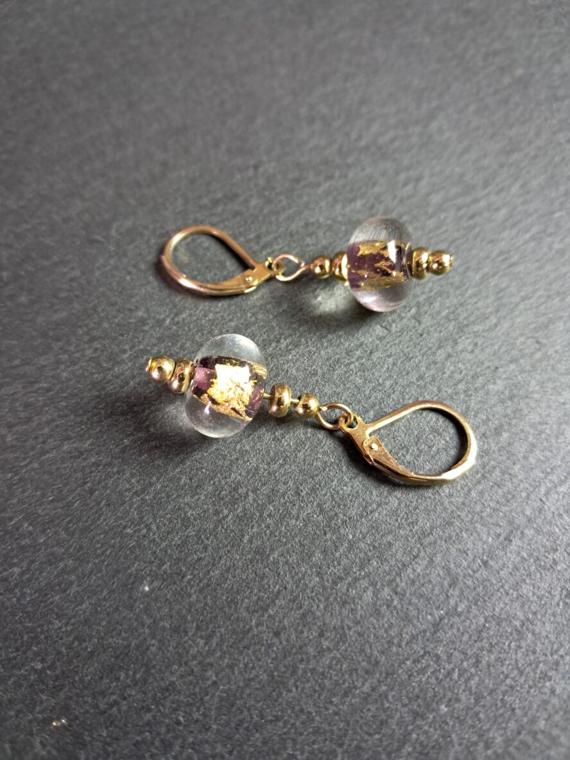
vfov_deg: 65.3
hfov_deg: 51.4
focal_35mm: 27
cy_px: 380
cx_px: 285
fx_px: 593
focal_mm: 4
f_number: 1.8
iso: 500
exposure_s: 1/25
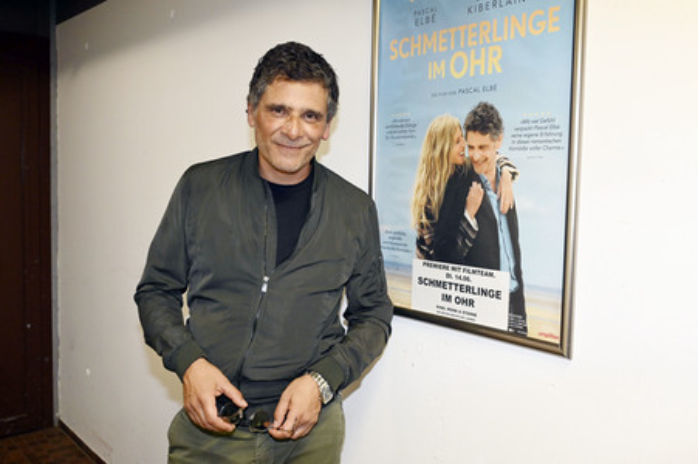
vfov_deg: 38.8
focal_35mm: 34
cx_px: 349
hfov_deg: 55.8
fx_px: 659
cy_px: 232
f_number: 6.3
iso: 3200
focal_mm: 34
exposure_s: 1/50
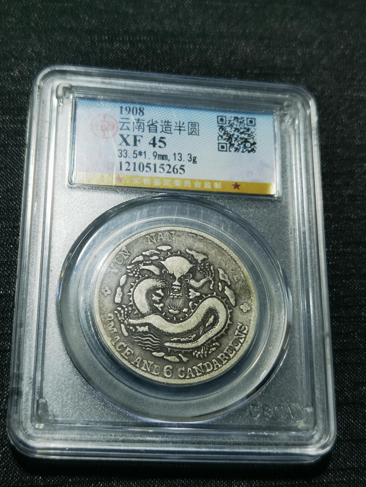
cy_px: 244
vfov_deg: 34.3
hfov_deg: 26.1
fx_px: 789
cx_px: 183
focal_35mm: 56
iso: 80
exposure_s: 1/100
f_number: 1.9
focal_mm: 6.67
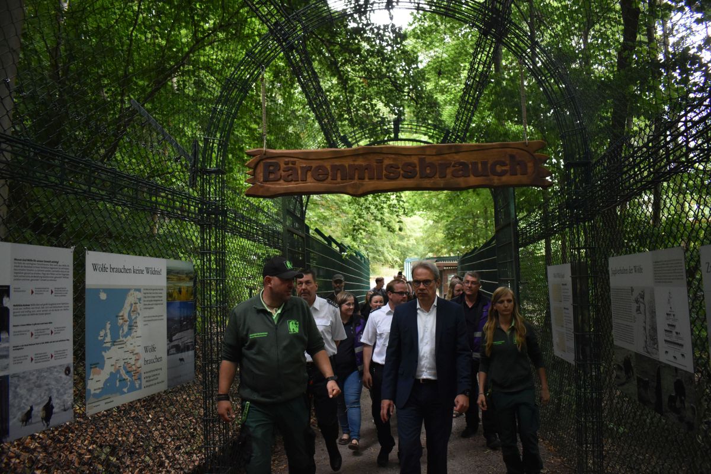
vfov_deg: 47.9
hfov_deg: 67.4
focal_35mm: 27
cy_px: 237
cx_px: 356
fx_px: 533
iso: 1800
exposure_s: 1/500
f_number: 3.5
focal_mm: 18
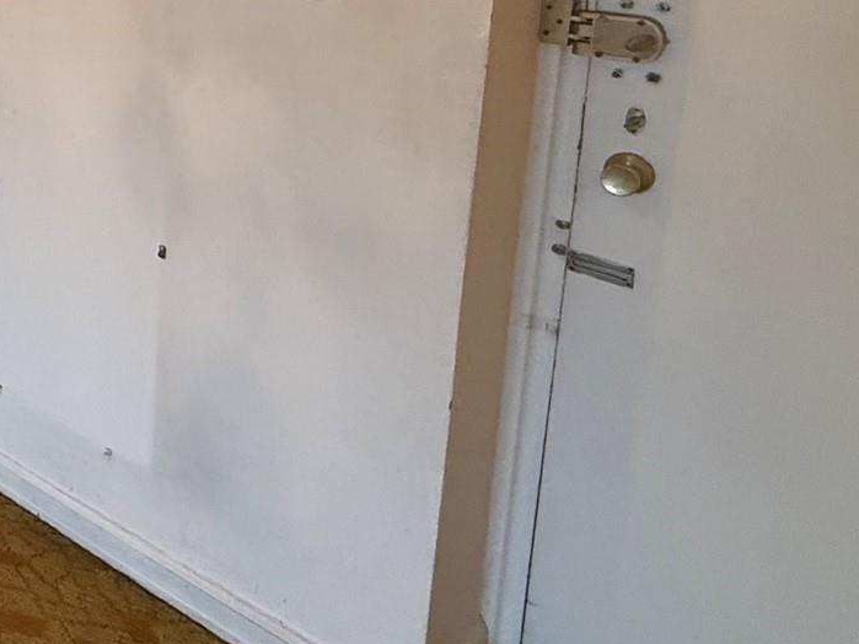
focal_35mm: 41
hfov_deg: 35.5
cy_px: -39
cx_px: -183
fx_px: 1017
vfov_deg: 31.7
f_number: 2.2
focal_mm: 2.22
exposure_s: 1/60
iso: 250
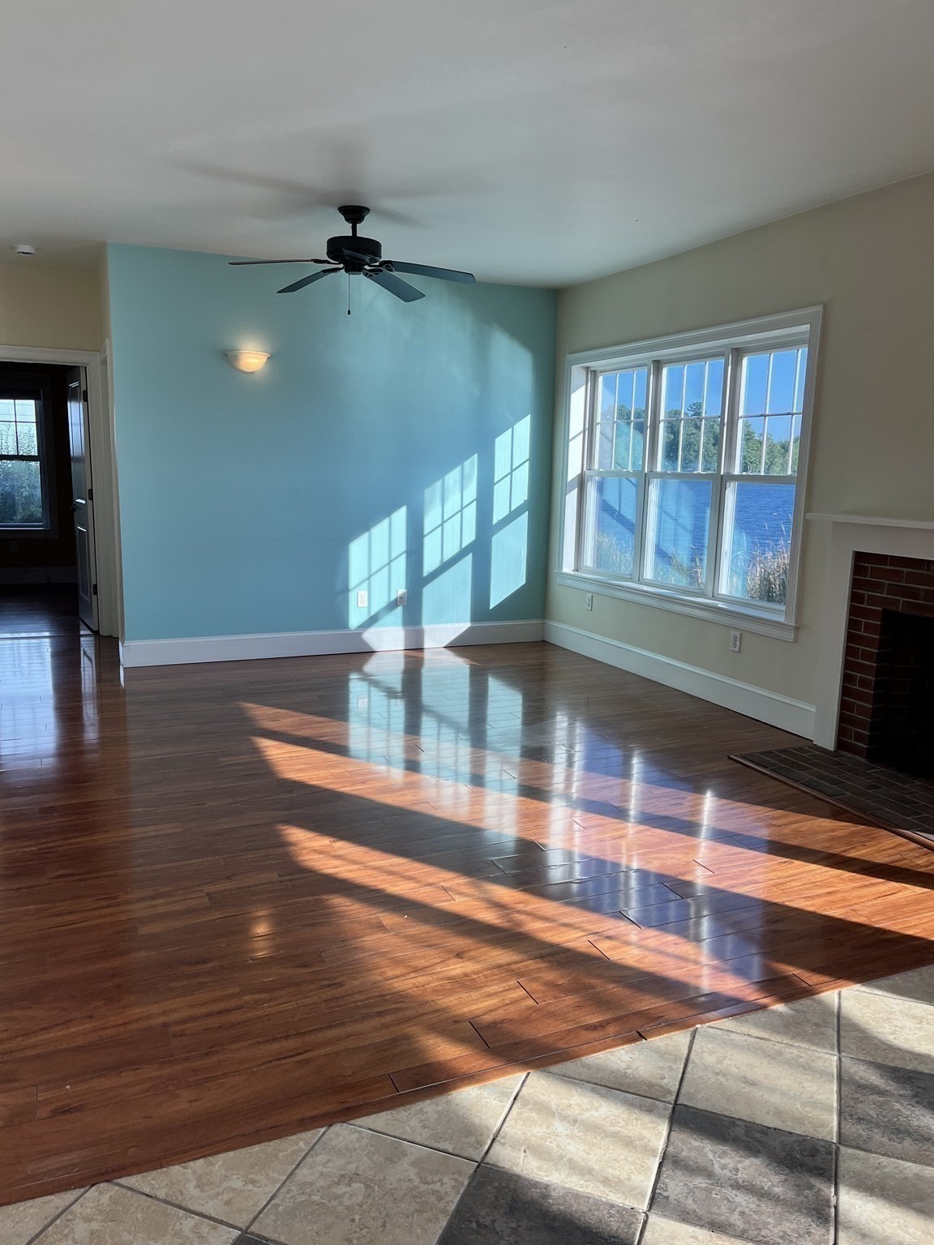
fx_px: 935
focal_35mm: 26
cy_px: 622
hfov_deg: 53.1
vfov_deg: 67.3
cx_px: 467
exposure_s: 1/454
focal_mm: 5.1
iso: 50
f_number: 1.6
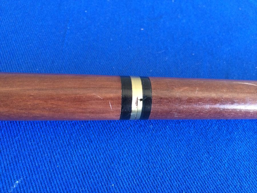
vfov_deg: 46.8
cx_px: 128
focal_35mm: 30
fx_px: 223
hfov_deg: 60.0
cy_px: 96
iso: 320
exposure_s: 1/30
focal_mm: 4.12
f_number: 2.2
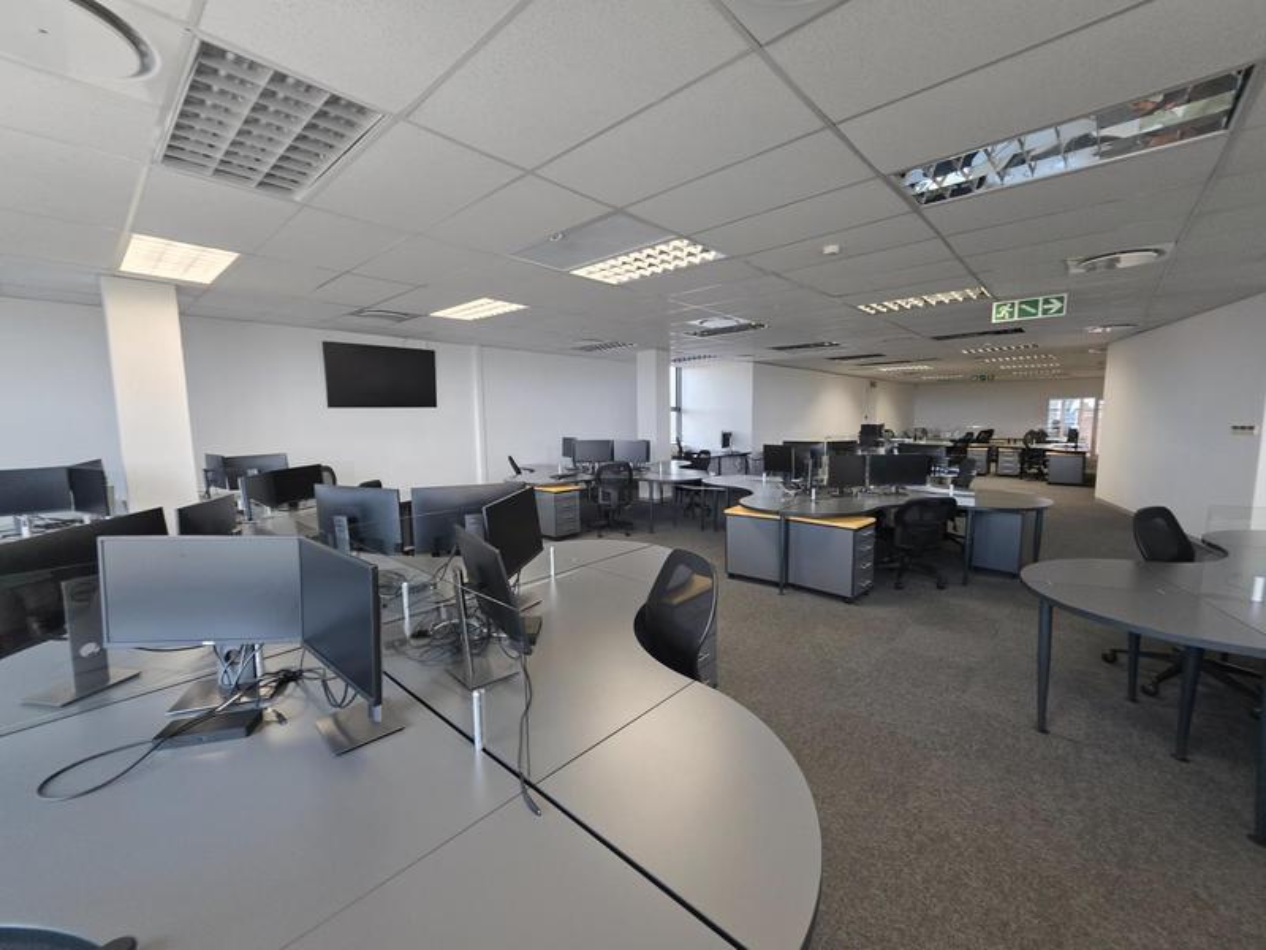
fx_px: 475
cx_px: 633
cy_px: 475
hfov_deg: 106.2
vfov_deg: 89.9
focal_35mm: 13
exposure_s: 1/50
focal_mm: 2.2
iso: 160
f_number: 1.9
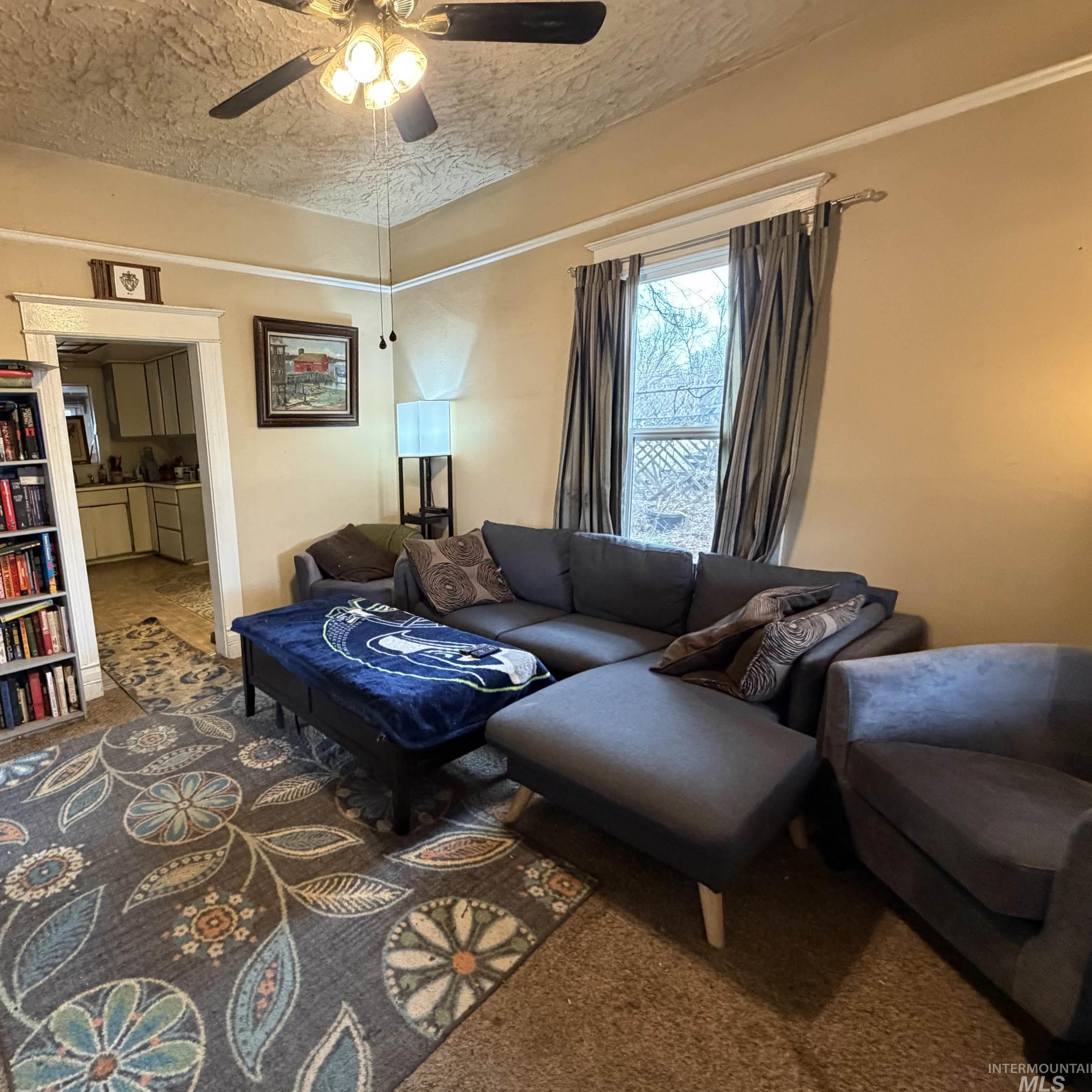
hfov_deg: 80.7
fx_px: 607
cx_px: 351
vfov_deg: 84.0
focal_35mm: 17
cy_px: 557
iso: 500
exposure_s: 1/60
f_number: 2.2
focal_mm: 2.22
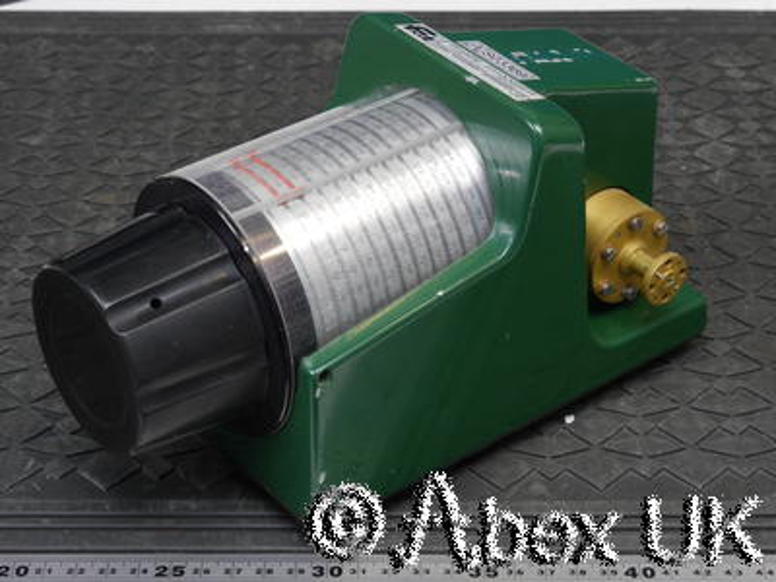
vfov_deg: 16.1
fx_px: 2062
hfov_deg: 21.3
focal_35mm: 92
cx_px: 388
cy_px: 291
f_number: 11
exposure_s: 1/8
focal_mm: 46
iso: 400
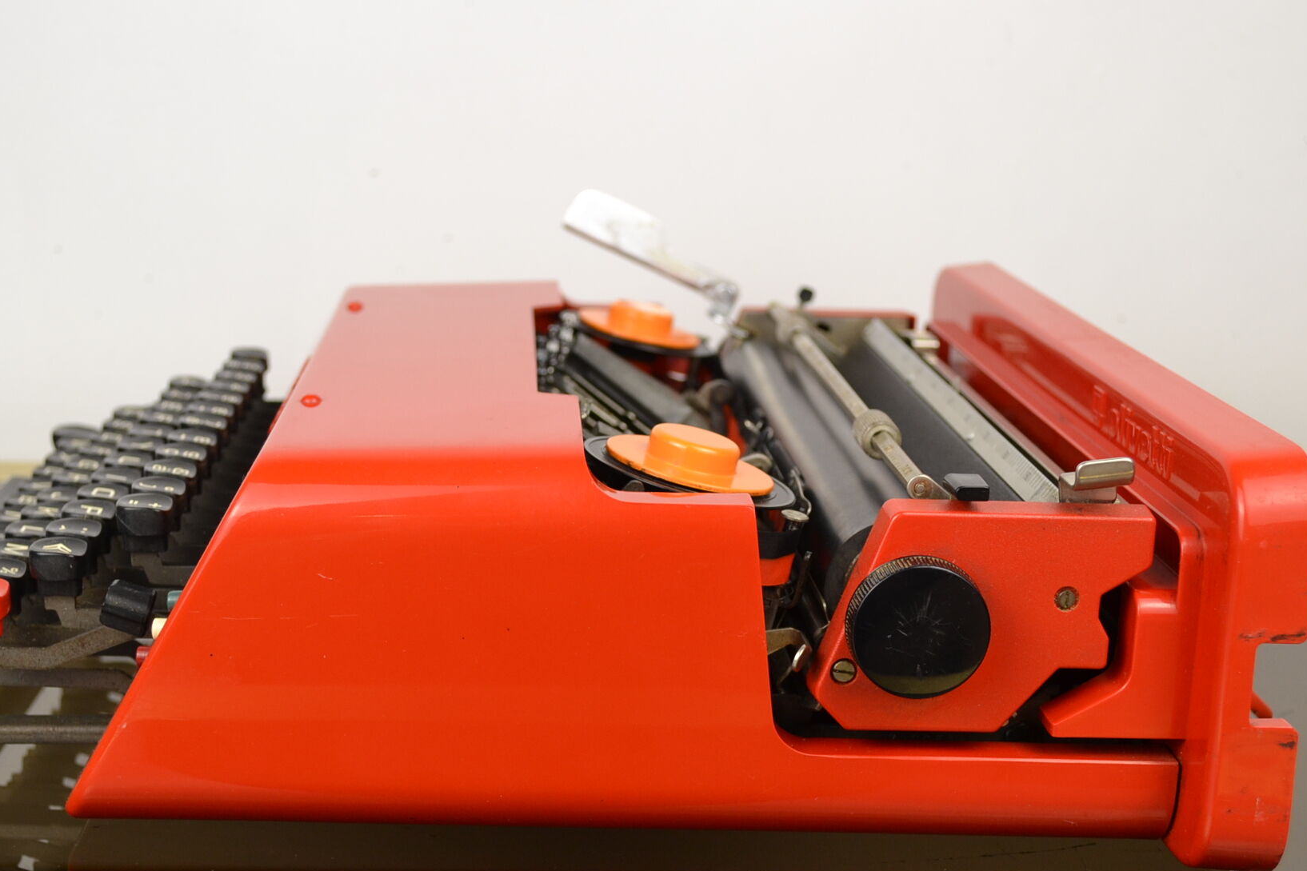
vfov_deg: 24.6
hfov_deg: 36.2
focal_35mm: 55
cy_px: 486
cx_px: 562
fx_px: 1996
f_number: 5
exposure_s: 1/100
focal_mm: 26
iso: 400
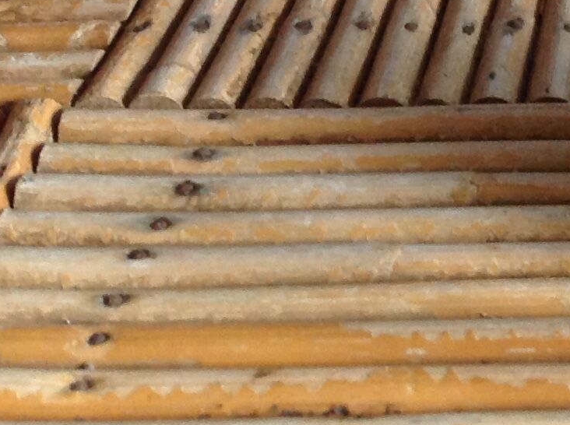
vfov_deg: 11.3
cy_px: -247
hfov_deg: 14.5
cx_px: 933
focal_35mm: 124
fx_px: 2038
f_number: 2.4
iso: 125
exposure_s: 1/15
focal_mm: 4.28
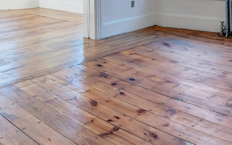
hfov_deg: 41.9
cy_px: -27
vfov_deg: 24.9
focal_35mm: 47
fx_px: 297
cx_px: 160
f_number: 8
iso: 800
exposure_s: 1/90
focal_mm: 16
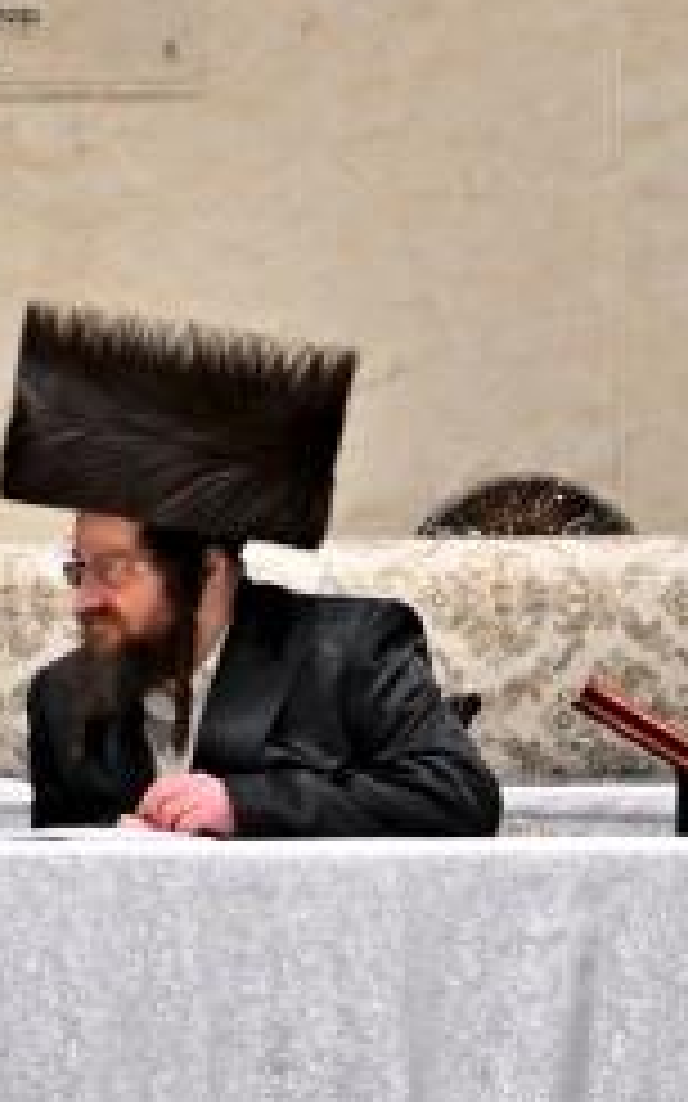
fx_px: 13418
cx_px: -1533
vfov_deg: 4.7
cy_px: 362
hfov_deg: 2.9
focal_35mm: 447
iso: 500
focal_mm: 70
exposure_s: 1/640
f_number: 2.8
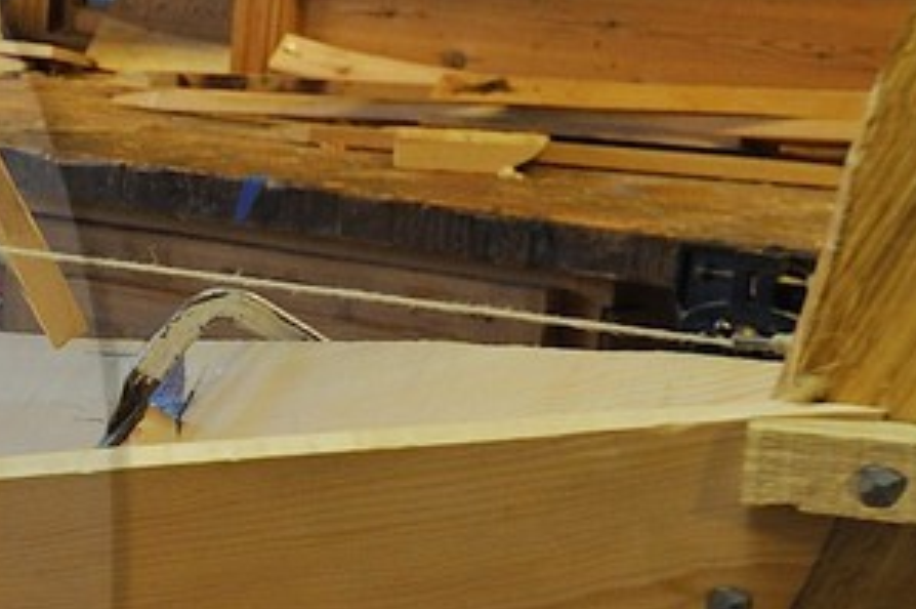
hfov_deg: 12.9
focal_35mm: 129
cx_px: -1156
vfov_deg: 10.5
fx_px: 3279
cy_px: 547
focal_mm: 24
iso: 800
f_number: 6.3
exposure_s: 1/60
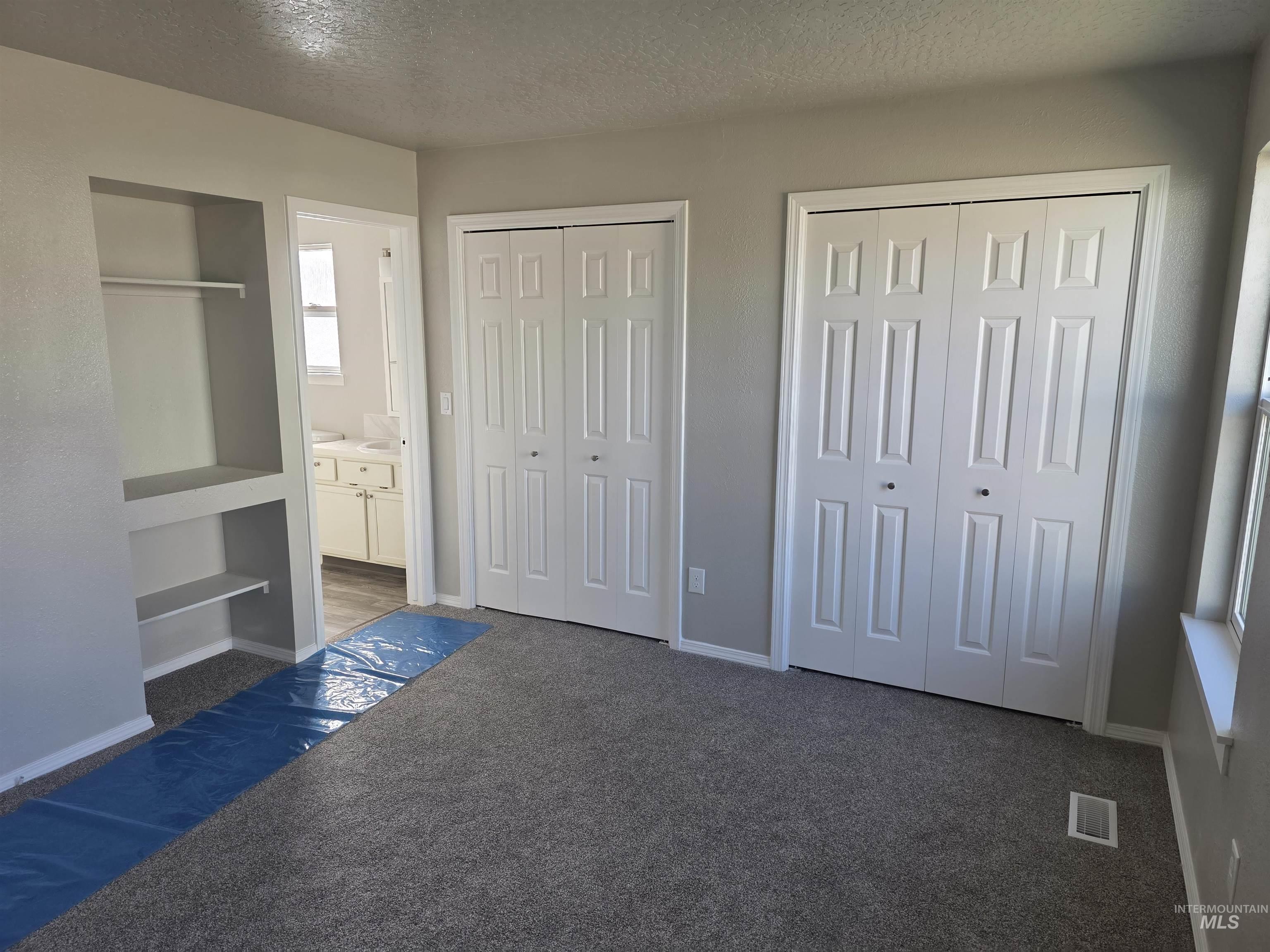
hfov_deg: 73.9
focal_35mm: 23
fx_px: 844
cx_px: 635
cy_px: 476
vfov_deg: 58.9
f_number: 1.7
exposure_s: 1/180
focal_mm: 6.3
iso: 125
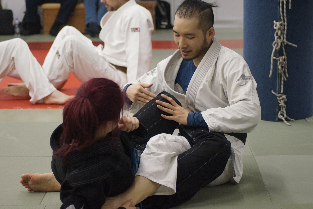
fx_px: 913
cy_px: 104
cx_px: 156
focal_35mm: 105
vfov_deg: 13.0
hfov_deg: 19.5
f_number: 4
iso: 3200
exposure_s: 1/200
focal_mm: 70
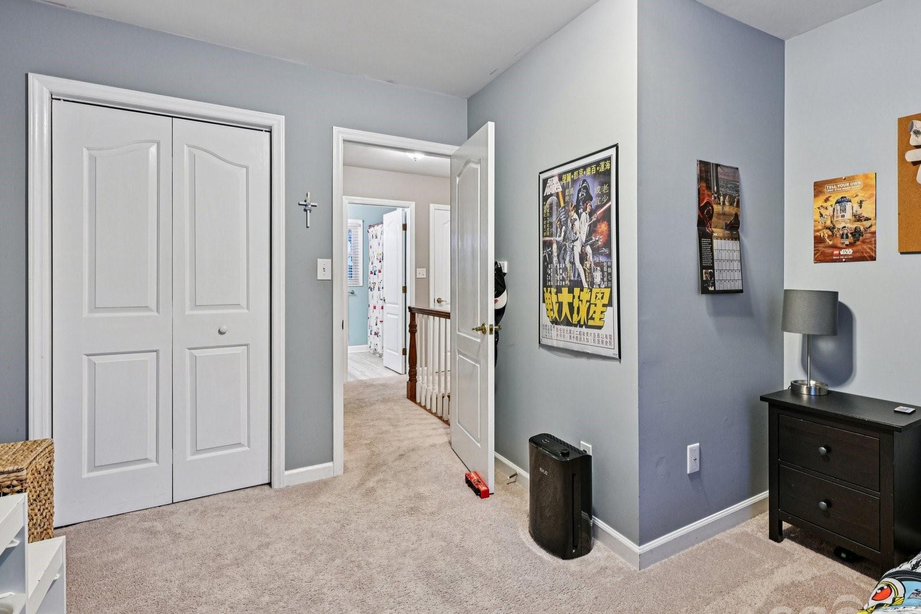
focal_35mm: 18
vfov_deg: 67.2
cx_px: 523
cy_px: 271
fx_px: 460
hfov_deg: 89.5
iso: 400
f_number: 8
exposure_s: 1/5
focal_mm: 14
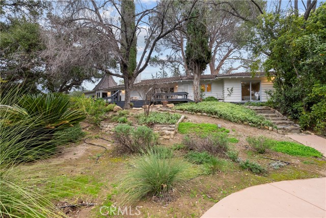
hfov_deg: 96.7
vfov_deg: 73.8
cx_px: 163
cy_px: 109
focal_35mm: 16
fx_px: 145
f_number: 8
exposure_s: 1/80
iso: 1250
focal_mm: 16
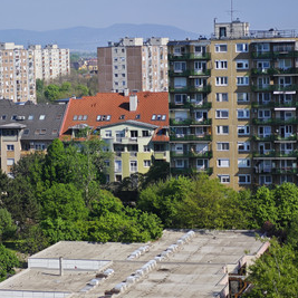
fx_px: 1208
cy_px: 123
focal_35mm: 124
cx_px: 61
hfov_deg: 14.0
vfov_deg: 14.1
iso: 50
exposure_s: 1/753
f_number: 2
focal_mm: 10
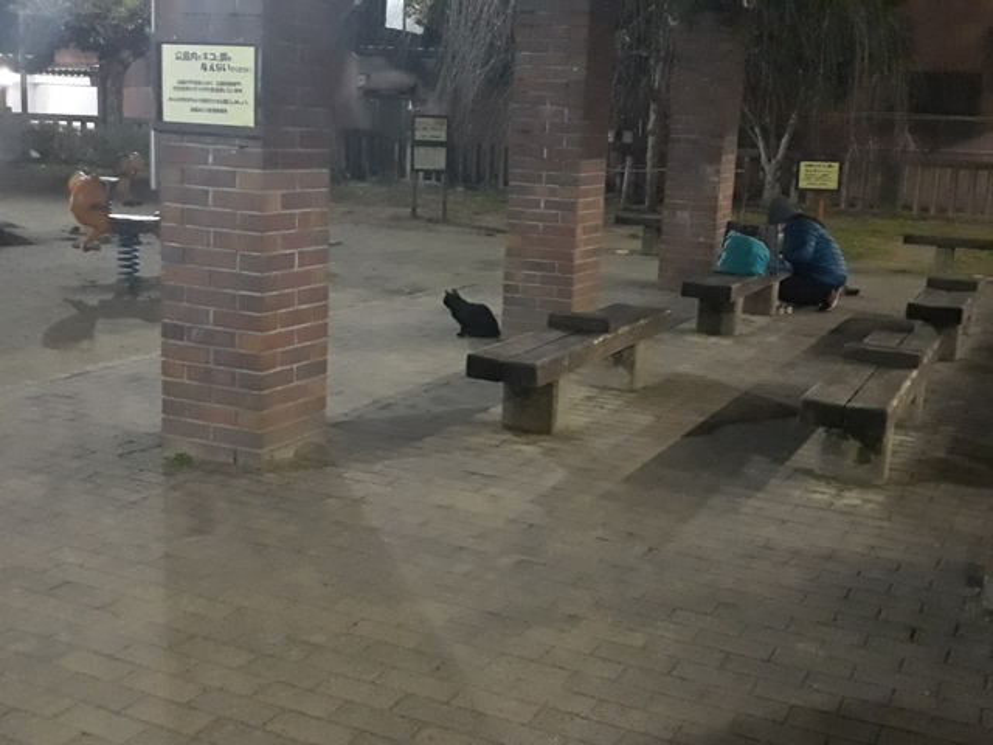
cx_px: 496
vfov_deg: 51.4
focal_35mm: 27
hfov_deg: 65.3
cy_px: 372
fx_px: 775
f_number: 1.7
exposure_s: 1/10
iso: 800
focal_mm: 3.71
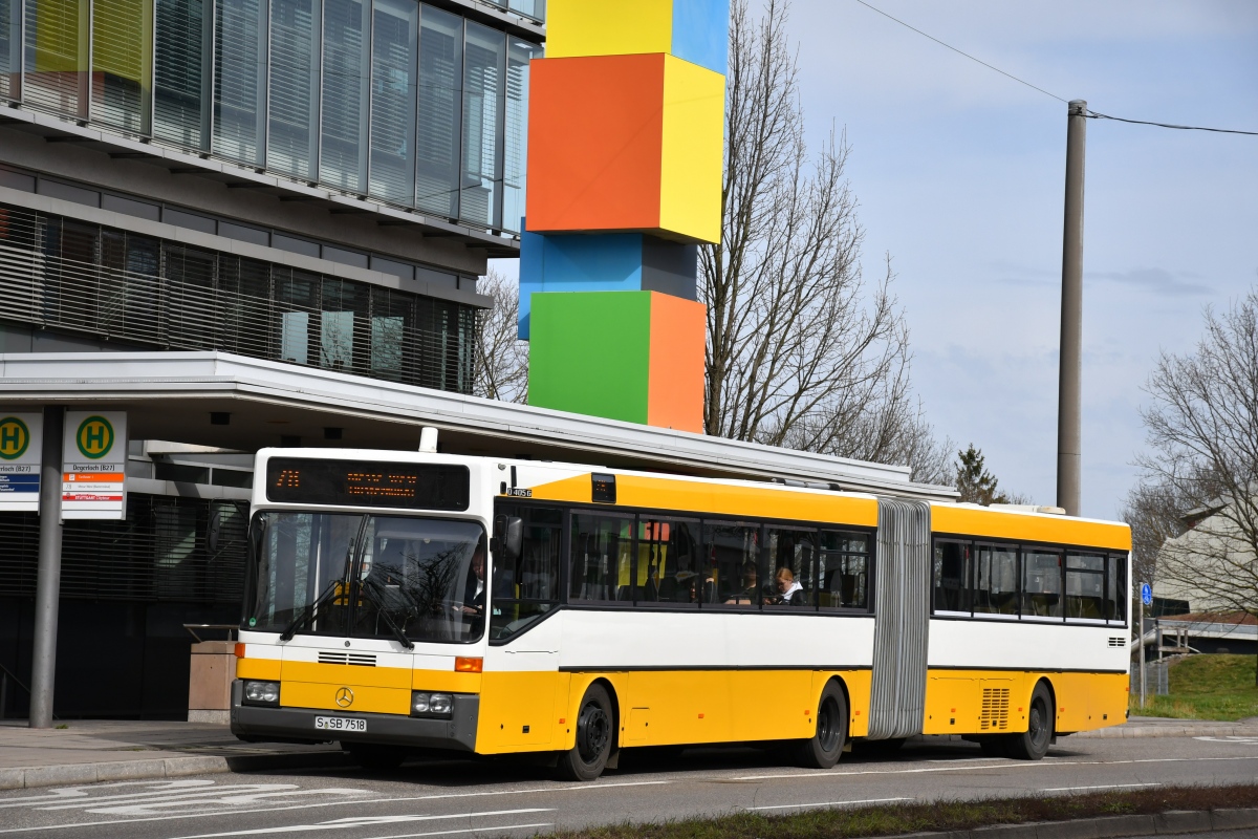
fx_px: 3669
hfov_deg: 19.5
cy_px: 420
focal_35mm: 105
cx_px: 629
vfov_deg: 13.0
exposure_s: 1/2000
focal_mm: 70
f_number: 7.1
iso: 400
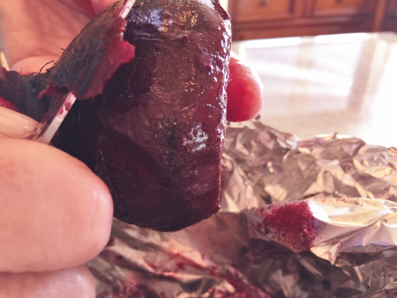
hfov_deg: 61.7
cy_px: 149
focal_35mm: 29
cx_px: 198
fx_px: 333
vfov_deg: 48.2
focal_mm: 4.15
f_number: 2.2
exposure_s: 1/40
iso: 32
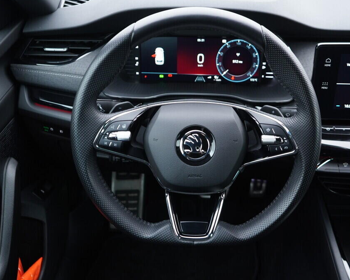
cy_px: 139
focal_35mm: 41
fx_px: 425
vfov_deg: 36.5
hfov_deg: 44.6
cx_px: 203
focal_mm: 24
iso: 400
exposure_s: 1/40
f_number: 2.8
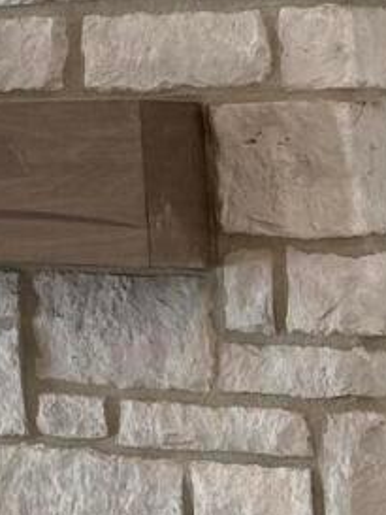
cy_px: -245
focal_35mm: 176
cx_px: -646
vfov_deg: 10.8
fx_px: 2615
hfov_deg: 7.7
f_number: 1.78
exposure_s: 1/173
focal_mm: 6.76
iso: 80
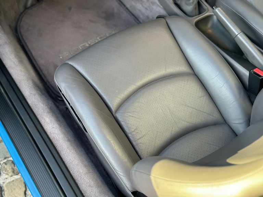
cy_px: 98
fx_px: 365
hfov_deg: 39.7
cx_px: 132
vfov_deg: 30.3
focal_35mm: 48
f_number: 1.78
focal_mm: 6.86
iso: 80
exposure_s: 1/132
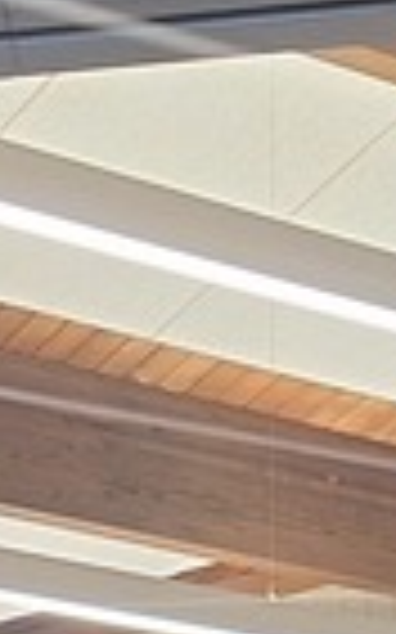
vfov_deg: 10.6
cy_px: 1376
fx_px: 3059
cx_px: -400
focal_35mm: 177
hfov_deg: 7.1
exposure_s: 1/40
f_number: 1.8
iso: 64
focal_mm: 5.54
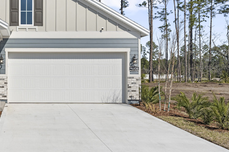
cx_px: 22
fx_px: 312
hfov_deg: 37.7
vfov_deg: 27.5
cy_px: 65
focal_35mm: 49
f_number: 9
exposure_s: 1/2000
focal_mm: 24
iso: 320
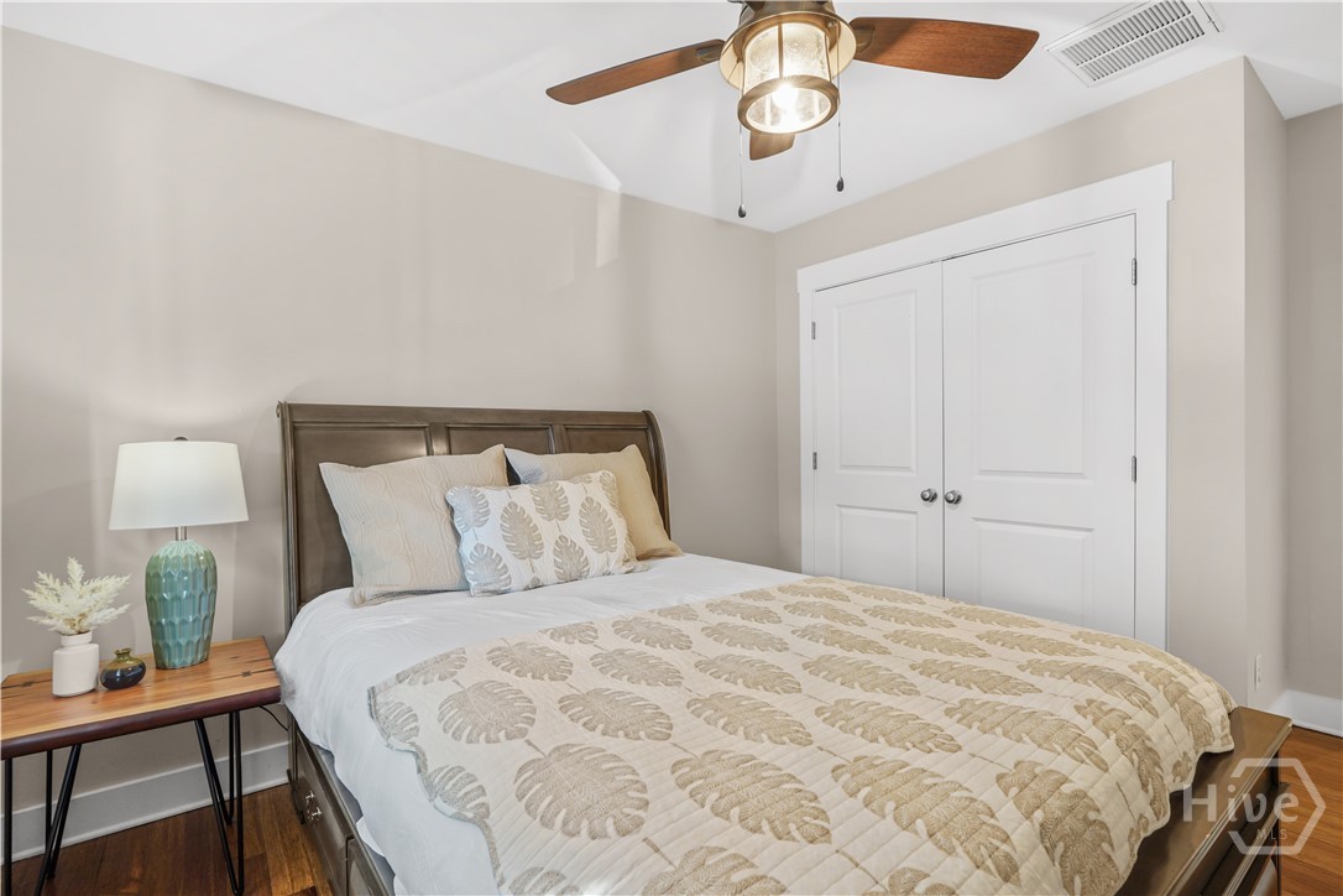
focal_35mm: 17
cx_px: 672
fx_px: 634
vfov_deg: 70.4
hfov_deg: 93.3
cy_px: 448
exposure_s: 10
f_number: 10
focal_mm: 17
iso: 100
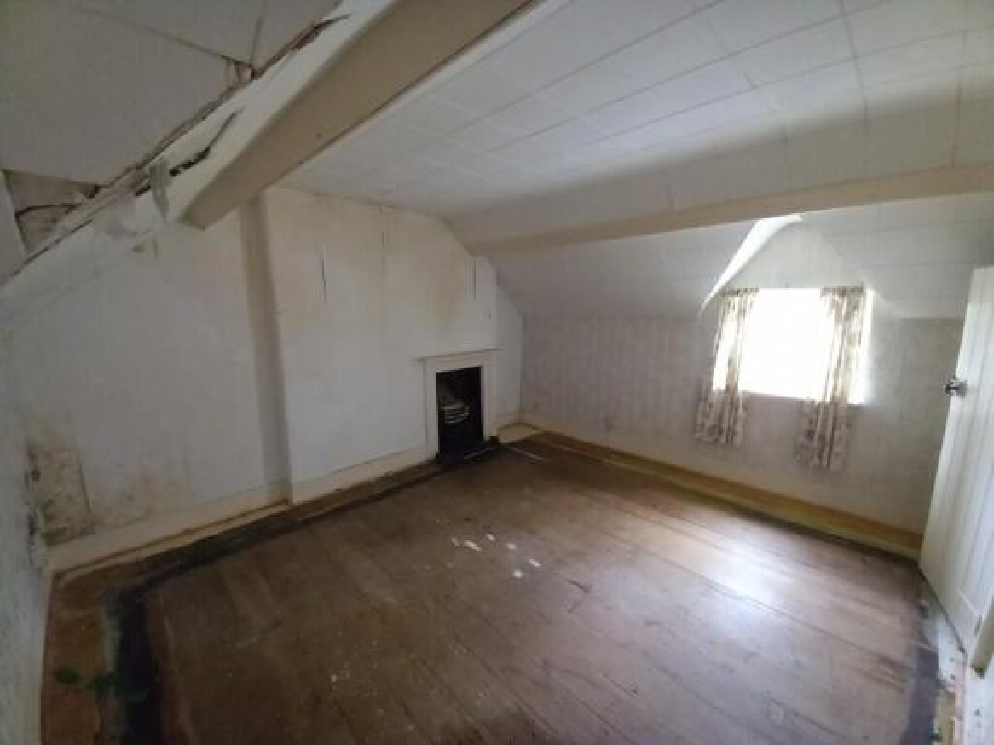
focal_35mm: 13
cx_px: 497
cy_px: 372
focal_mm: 1.13
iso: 320
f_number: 2.2
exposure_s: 1/20
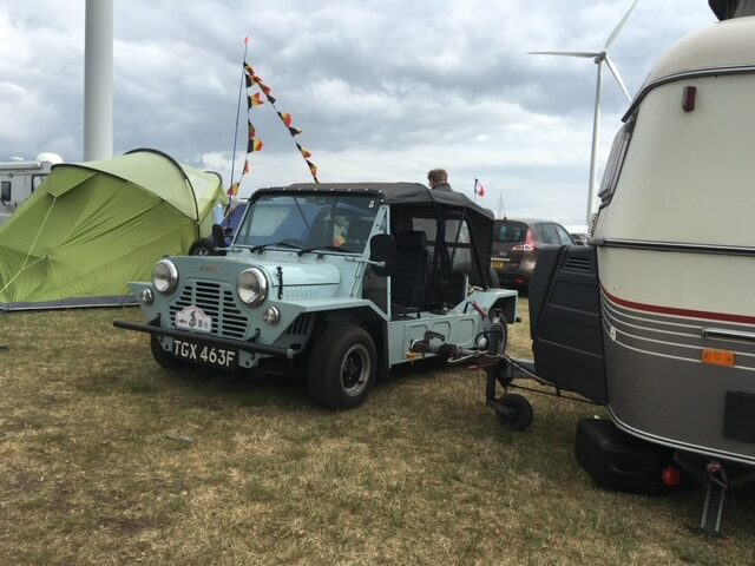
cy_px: 283
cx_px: 378
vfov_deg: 48.2
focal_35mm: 29
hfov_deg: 61.7
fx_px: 633
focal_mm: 4.15
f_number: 2.2
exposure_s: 1/1148
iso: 25
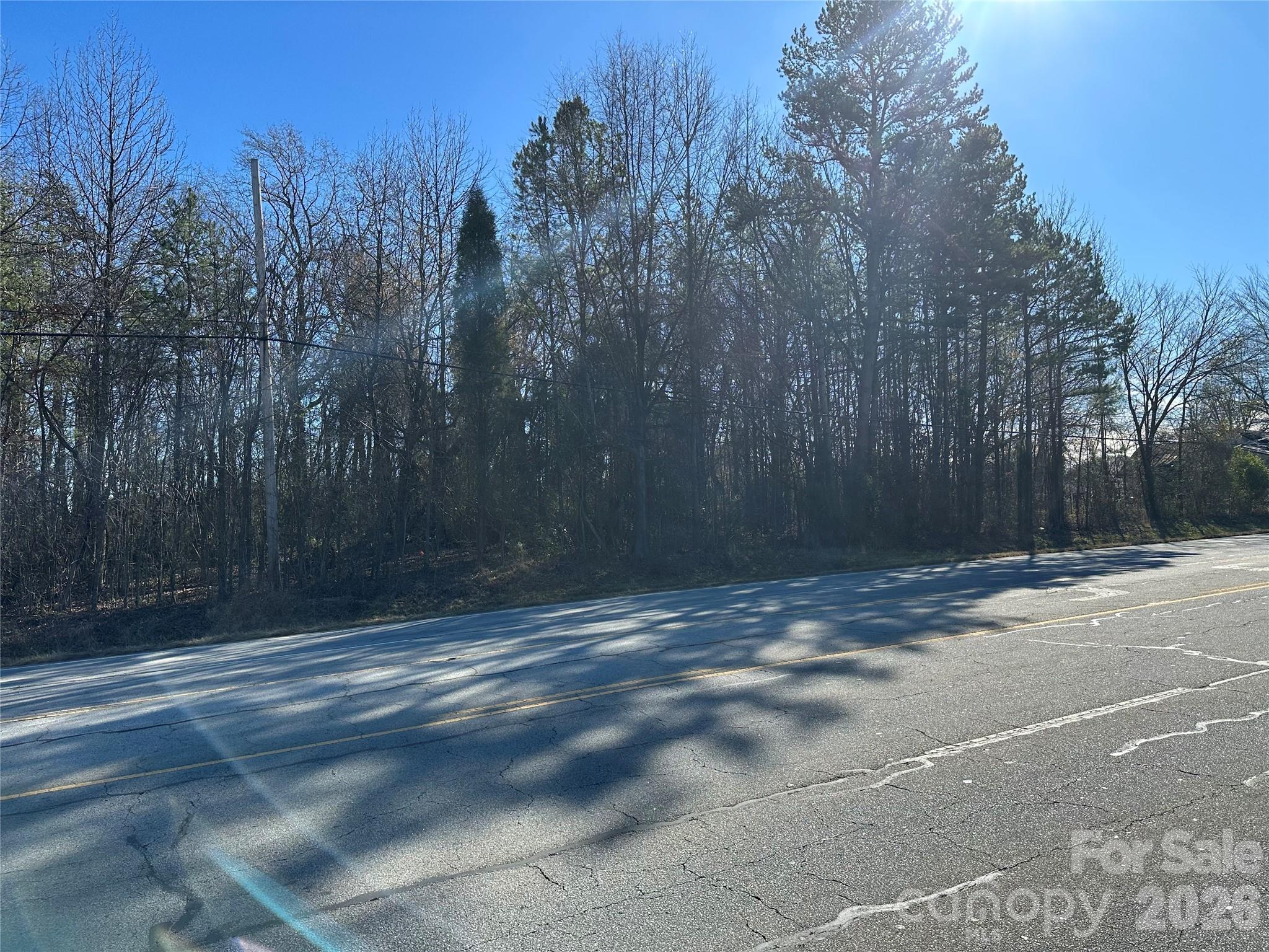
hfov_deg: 71.6
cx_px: 634
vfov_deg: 56.8
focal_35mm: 24
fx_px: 880
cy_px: 476
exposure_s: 1/2591
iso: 80
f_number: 1.78
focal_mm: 6.86
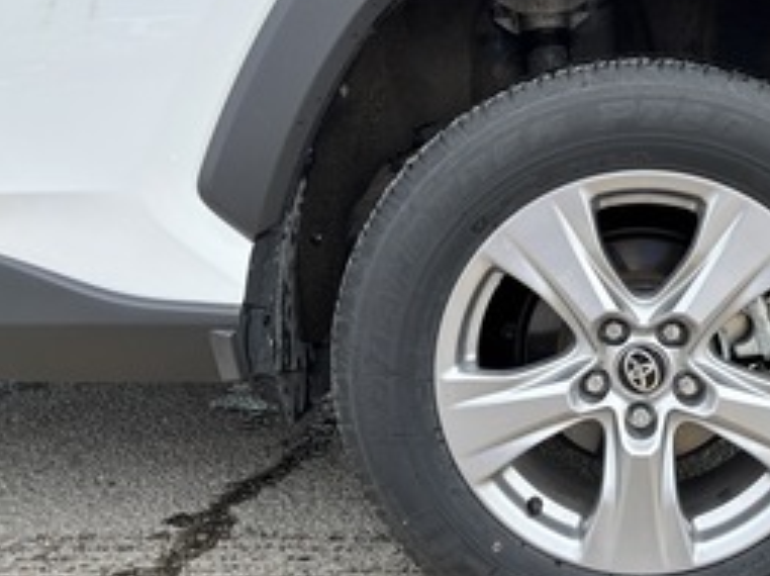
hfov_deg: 42.1
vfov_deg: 33.5
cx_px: 609
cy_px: 235
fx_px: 956
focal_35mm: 43
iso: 50
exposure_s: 1/1248
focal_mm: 5.96
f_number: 1.6
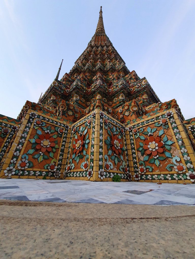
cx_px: 98
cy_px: 130
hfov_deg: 89.9
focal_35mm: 13
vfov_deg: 106.2
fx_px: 98
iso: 250
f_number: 2.2
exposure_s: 1/50
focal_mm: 1.8
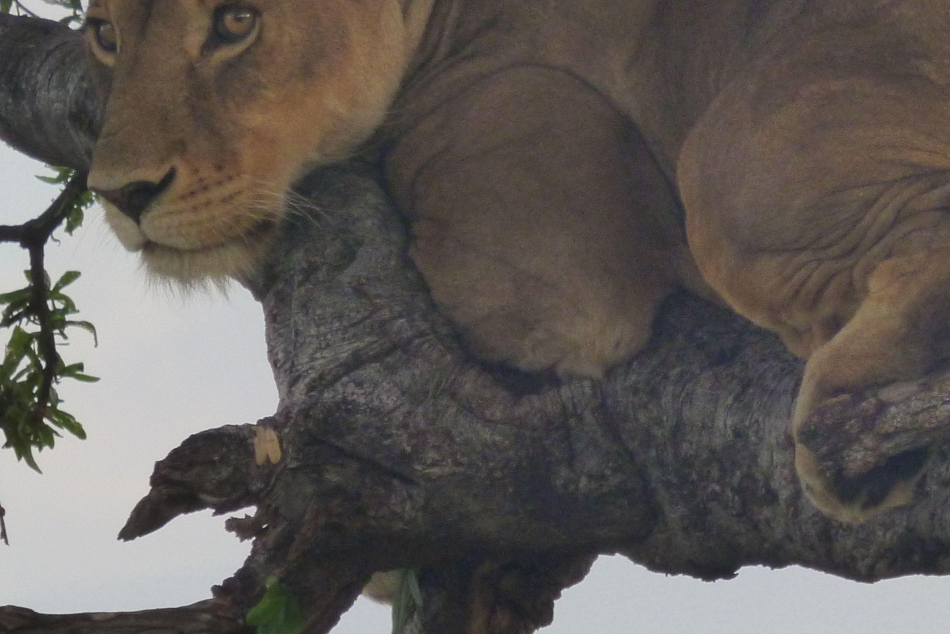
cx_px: 813
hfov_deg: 1.7
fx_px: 31400
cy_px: 399
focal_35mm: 1190
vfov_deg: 1.2
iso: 400
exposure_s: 1/125
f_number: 5.6
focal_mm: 95.62
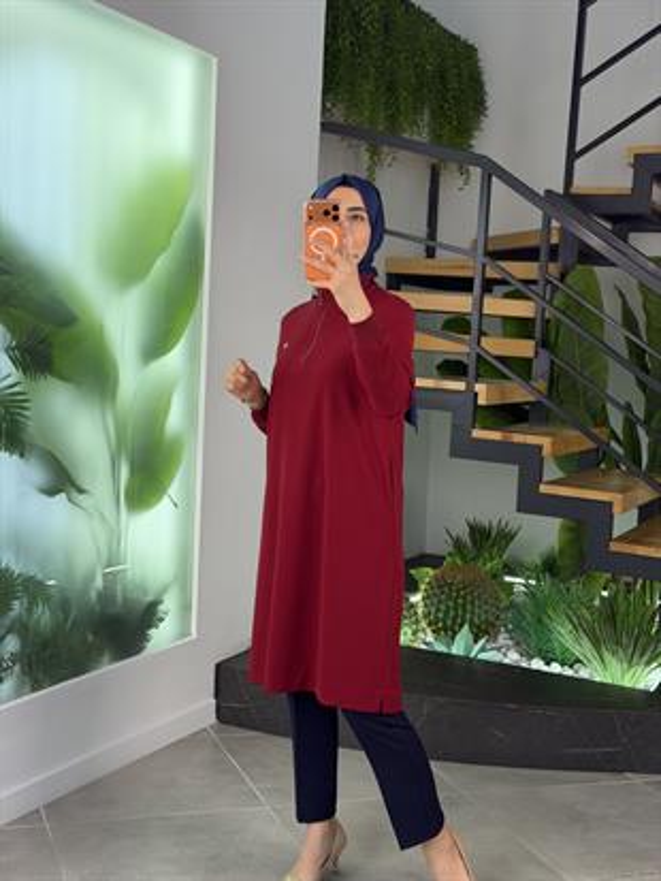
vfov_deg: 39.6
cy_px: 440
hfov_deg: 30.3
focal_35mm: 48
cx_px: 330
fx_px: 1221
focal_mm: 6.76
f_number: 1.78
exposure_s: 1/175
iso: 64
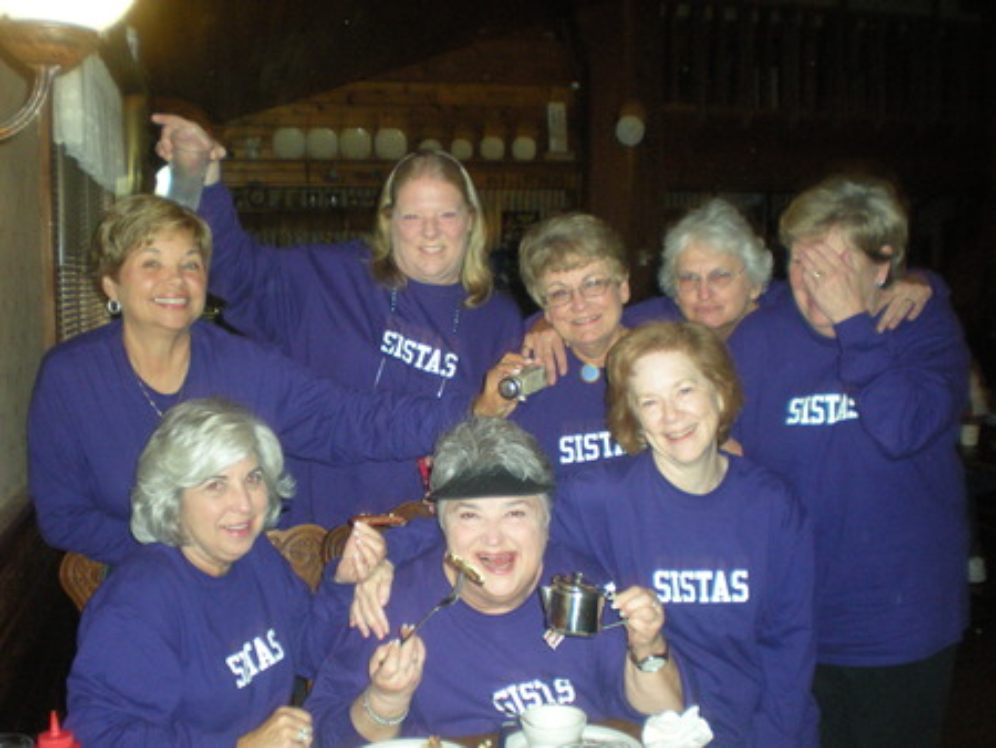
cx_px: 498
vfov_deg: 37.8
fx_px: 1094
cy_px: 374
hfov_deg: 49.0
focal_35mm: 38
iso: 330
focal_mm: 6.3
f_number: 3.1
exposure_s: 1/60
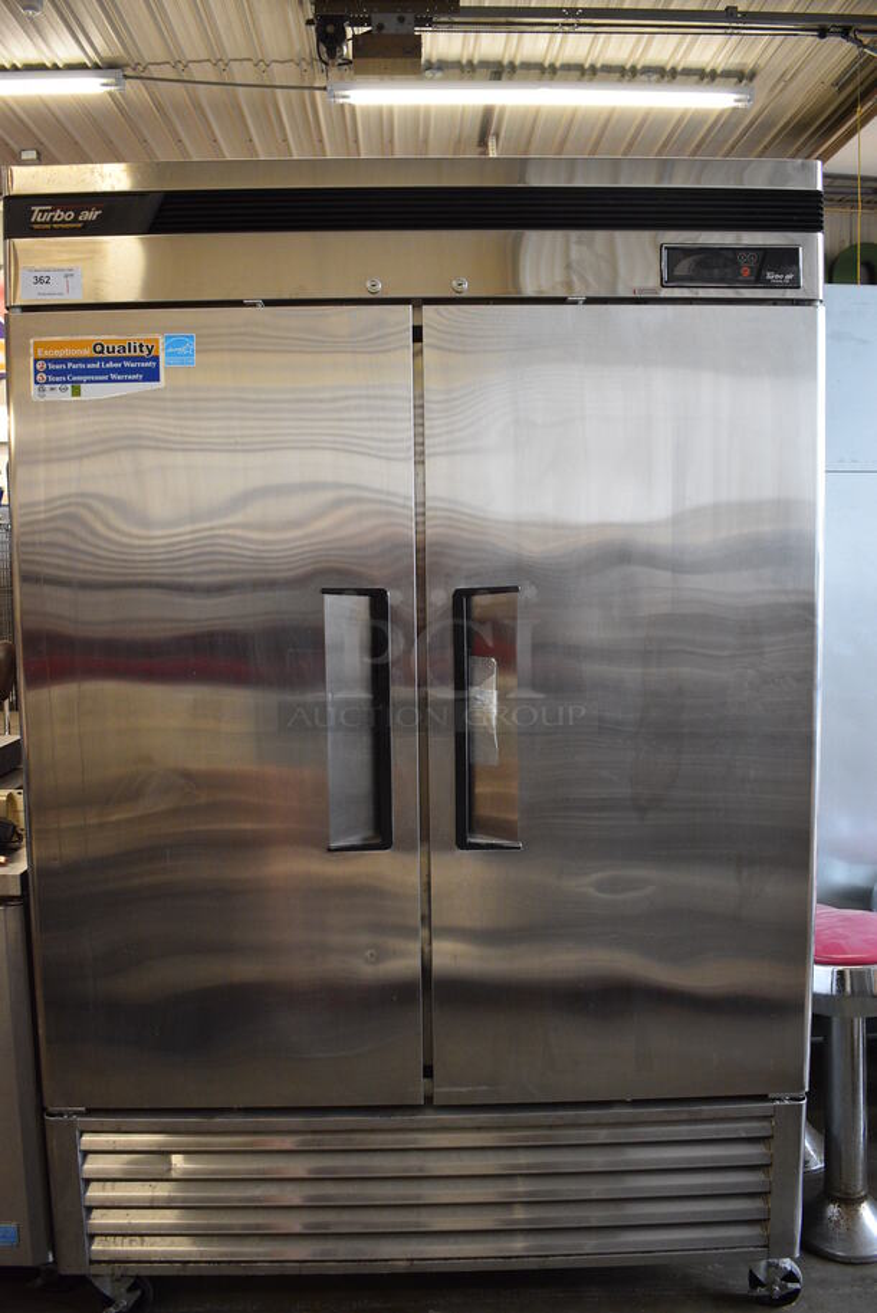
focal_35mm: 30
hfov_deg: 43.7
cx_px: 438
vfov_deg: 61.9
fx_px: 1095
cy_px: 656
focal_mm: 20
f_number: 3.5
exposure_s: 1/125
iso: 1400
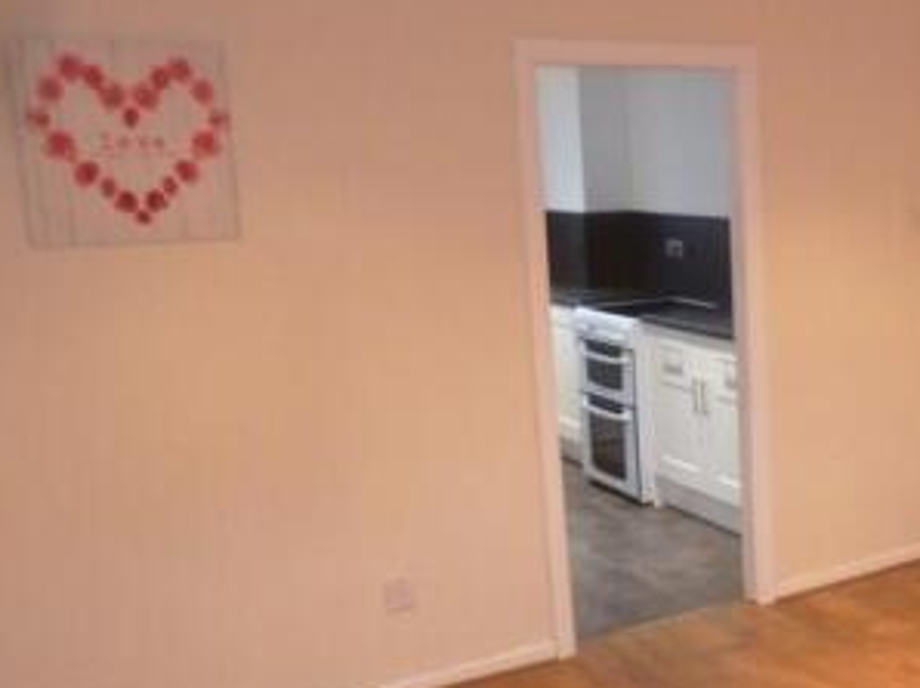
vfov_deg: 30.7
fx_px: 1248
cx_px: 866
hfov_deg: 37.2
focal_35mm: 47
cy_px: 443
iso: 400
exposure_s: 1/13
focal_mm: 4.3
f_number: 2.8
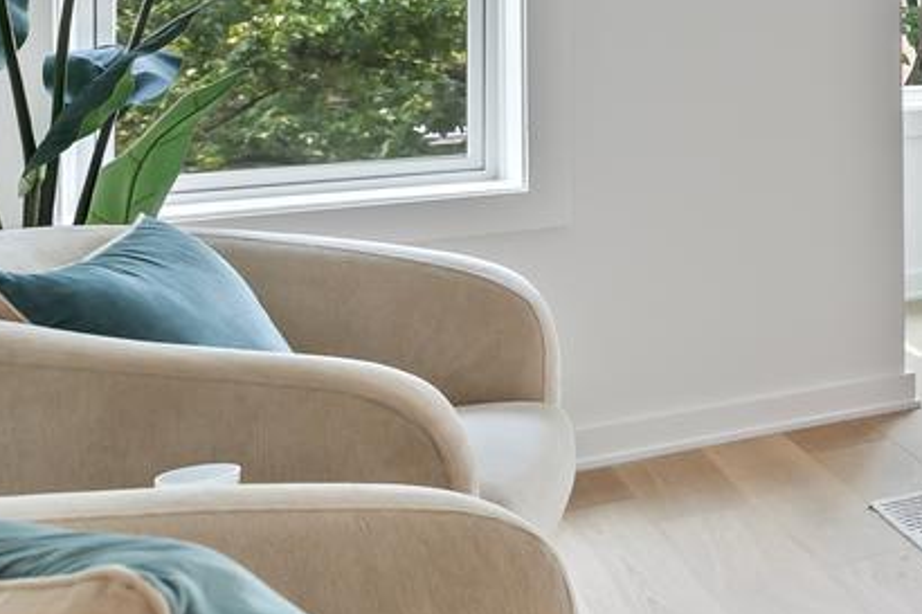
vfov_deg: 21.6
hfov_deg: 23.5
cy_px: -35
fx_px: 1536
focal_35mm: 60
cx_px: 1511
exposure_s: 1/40
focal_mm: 12
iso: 800
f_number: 4
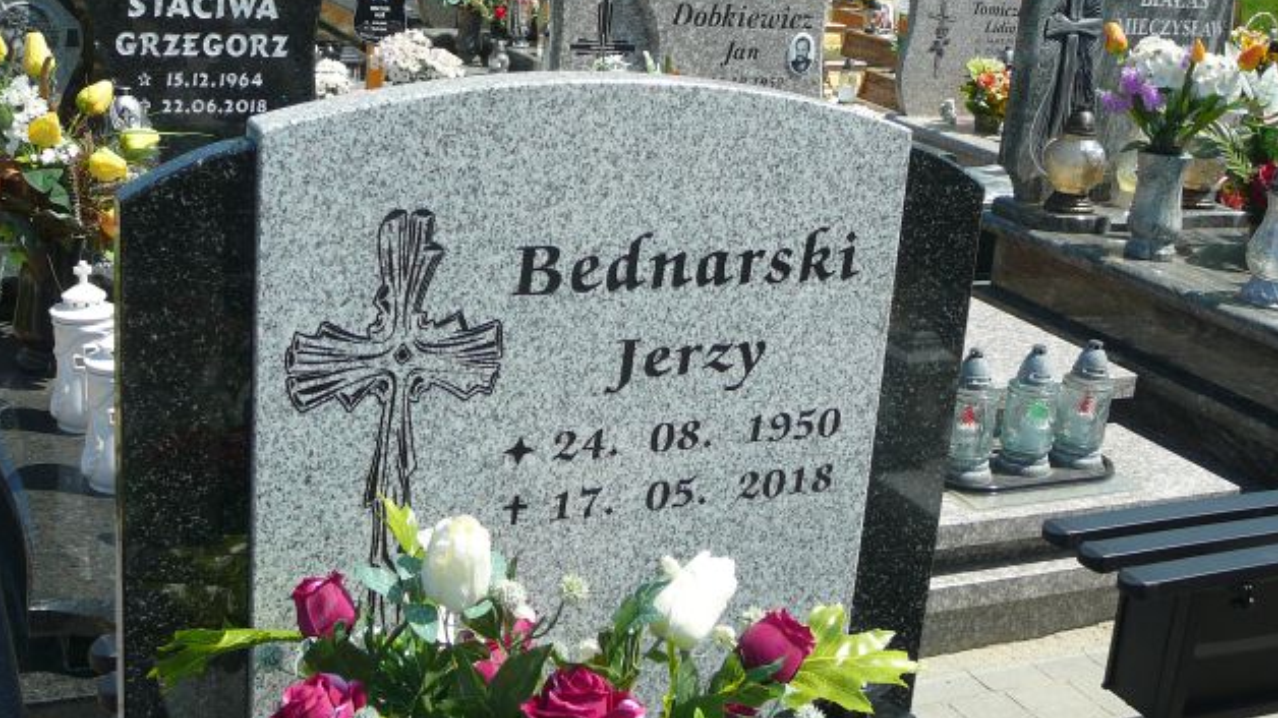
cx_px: 647
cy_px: 330
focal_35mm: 50
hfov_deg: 41.3
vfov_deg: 23.9
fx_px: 1694
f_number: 3.2
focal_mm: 6.7
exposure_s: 1/1000
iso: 80
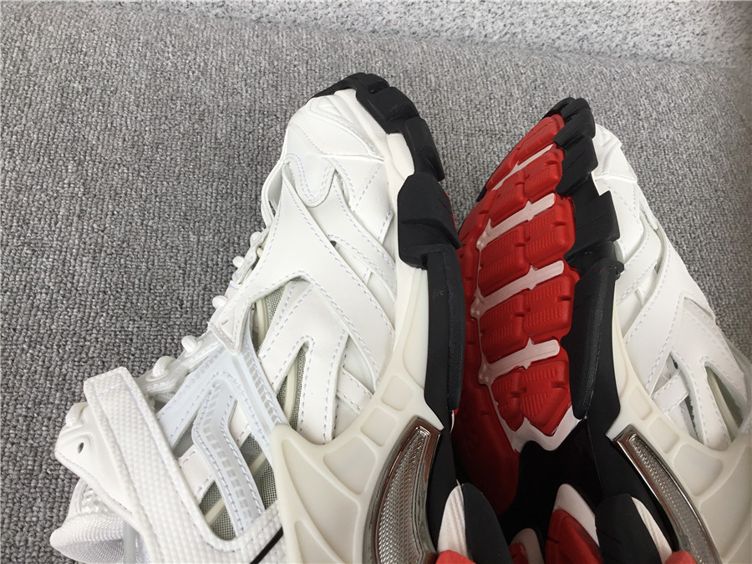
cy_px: 282
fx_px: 673
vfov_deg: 45.4
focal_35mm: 31
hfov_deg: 58.4
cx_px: 376
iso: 25
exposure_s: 1/217
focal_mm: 3.3
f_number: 2.4
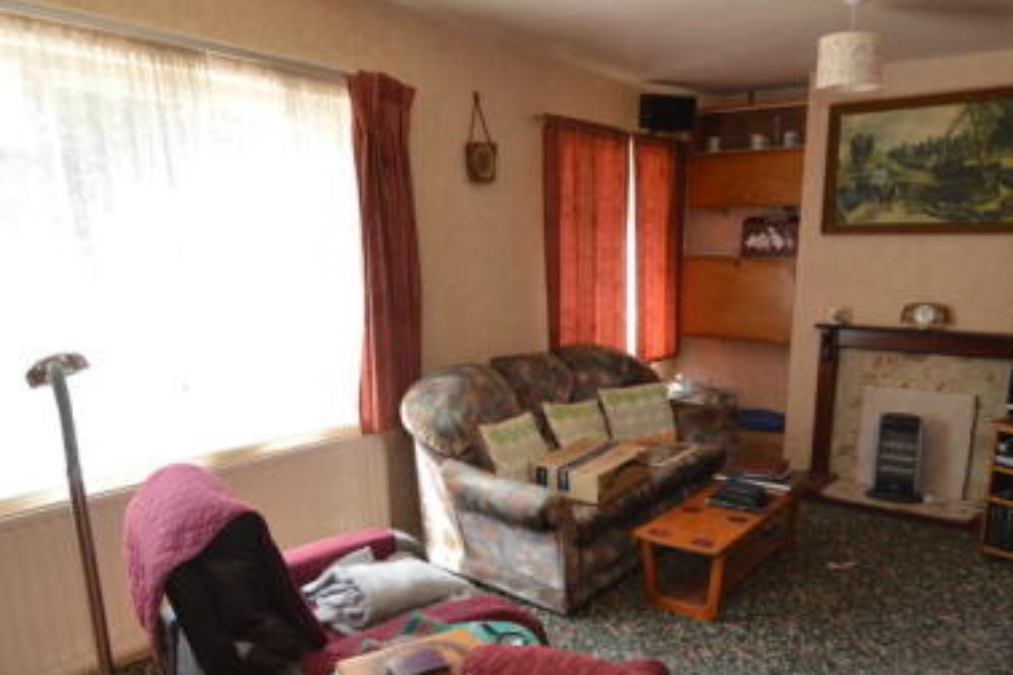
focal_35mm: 26
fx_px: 732
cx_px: 598
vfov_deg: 48.9
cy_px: 439
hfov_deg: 68.8
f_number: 4.5
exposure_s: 1/80
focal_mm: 10
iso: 400
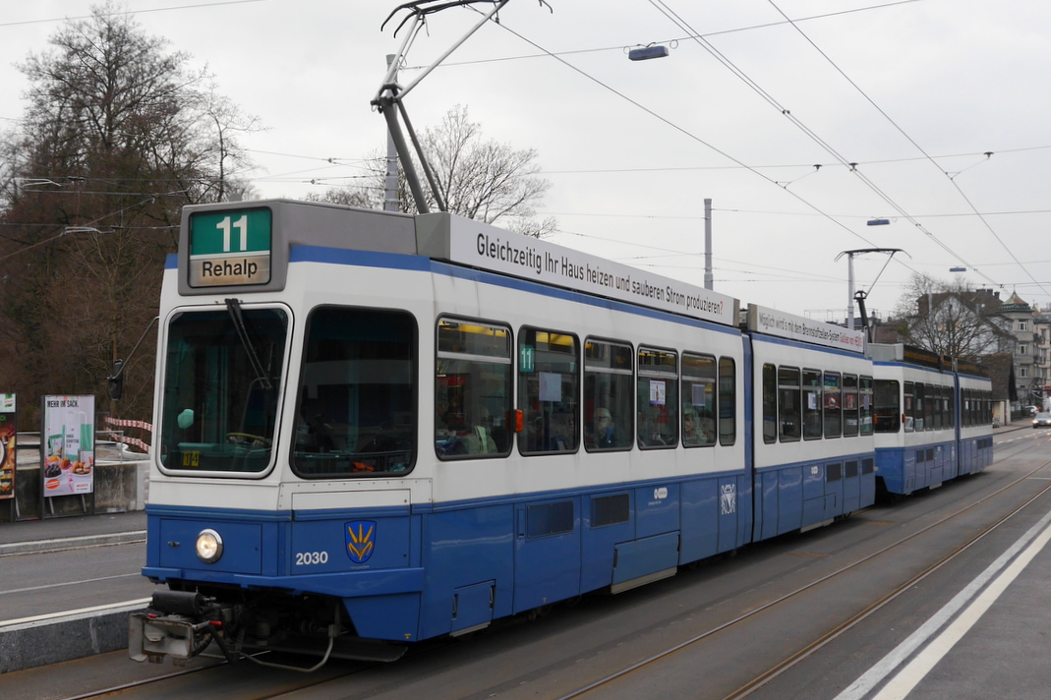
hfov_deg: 61.9
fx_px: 876
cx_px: 526
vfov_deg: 43.6
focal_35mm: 30
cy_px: 356
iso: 160
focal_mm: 14
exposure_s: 1/250
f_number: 5
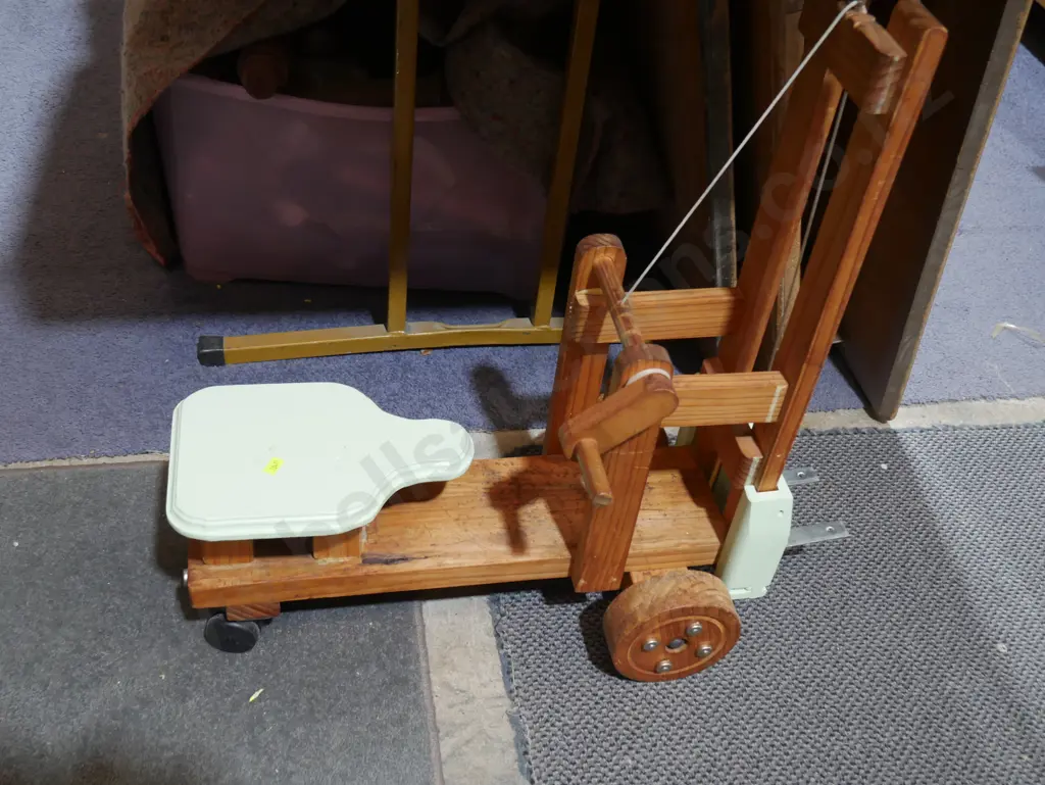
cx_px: 522
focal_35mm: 38
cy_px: 392
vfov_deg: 37.8
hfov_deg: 49.0
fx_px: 1148
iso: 640
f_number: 4.1
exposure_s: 1/60
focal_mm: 19
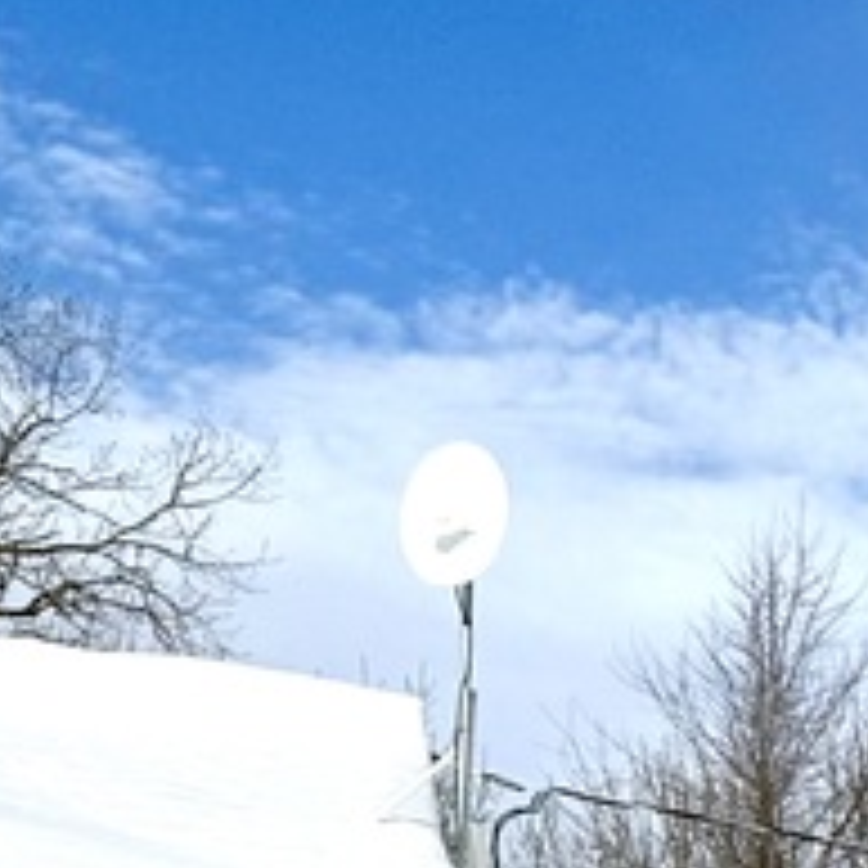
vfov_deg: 10.2
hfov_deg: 9.7
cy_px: 1723
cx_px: 2145
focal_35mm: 158
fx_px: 4482
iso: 64
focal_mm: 6.76
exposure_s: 1/17544
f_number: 1.78
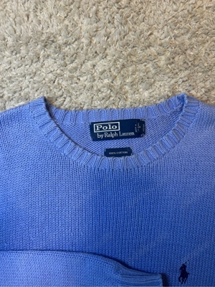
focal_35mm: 26
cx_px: 108
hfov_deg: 53.1
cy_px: 144
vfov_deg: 67.3
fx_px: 215
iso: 160
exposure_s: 1/50
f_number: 1.5
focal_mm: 5.7
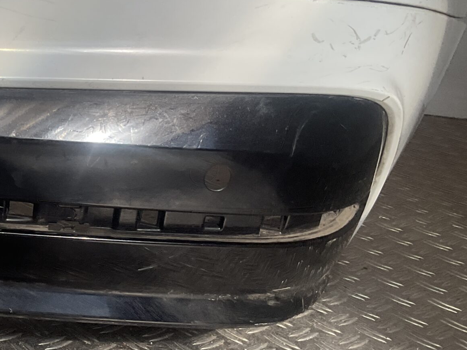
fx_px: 863
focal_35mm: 64
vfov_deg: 22.9
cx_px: -16
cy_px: 144
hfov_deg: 28.2
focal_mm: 3
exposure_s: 1/1577
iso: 16
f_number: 1.8
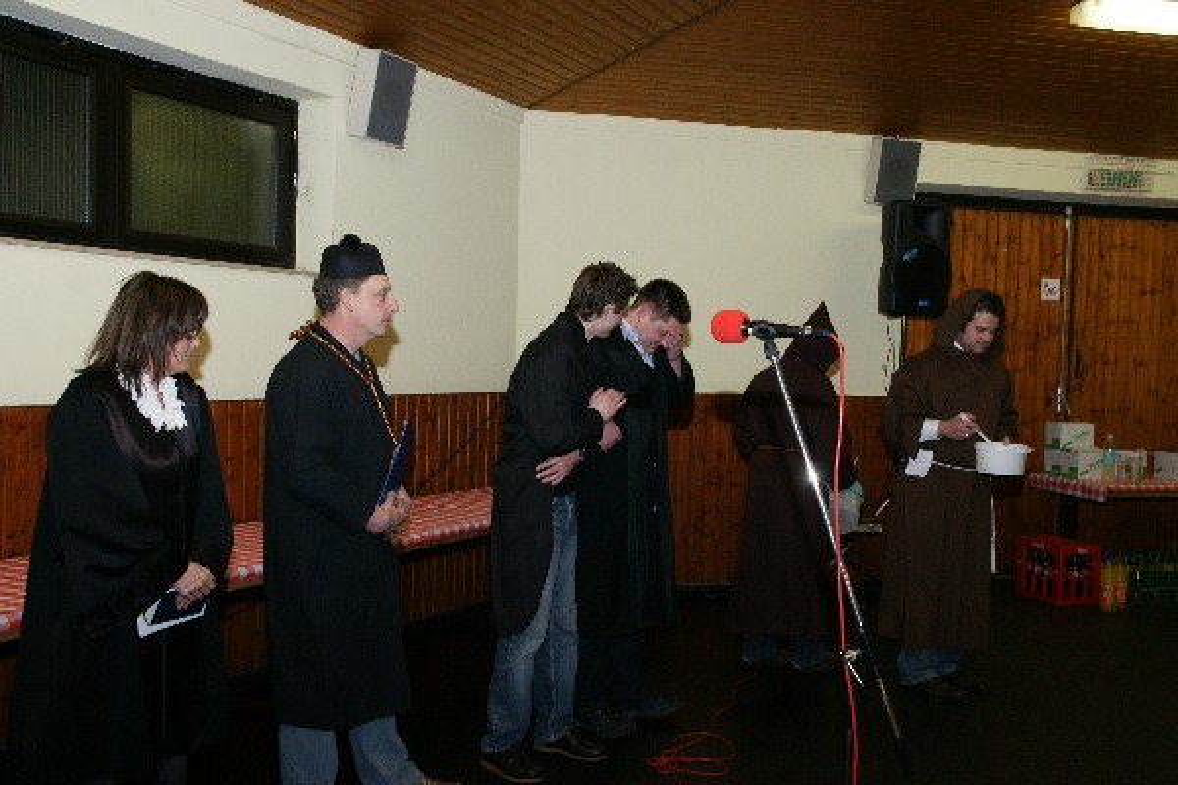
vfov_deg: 40.0
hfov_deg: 57.2
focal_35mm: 33
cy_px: 392
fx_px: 1080
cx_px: 589
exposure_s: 1/60
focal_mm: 22
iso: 800
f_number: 10
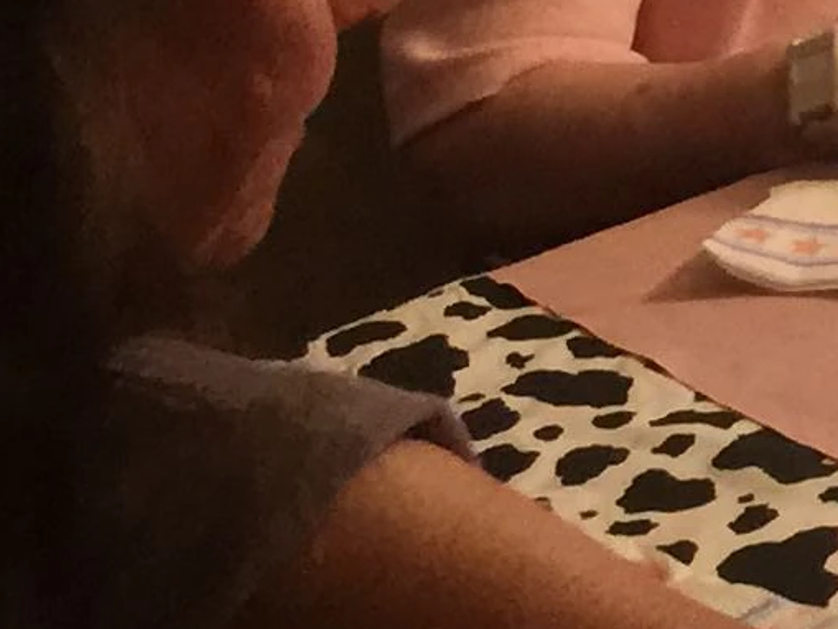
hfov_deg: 9.3
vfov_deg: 7.9
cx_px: 2155
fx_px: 4504
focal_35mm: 186
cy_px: -151
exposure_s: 1/15
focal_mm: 4.15
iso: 64
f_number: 2.2
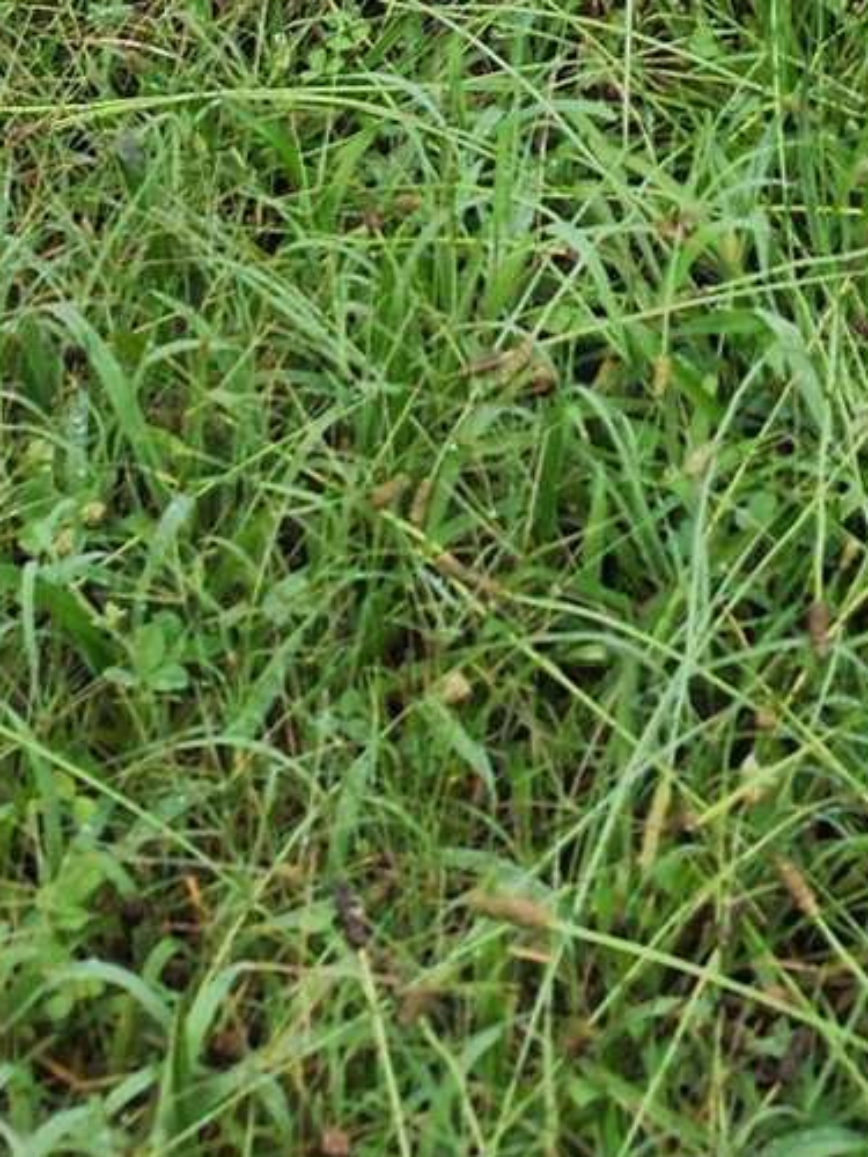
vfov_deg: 14.6
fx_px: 3544
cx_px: 940
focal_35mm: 106
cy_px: -1296
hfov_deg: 13.7
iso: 12
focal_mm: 6.4
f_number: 1.8
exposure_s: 1/169
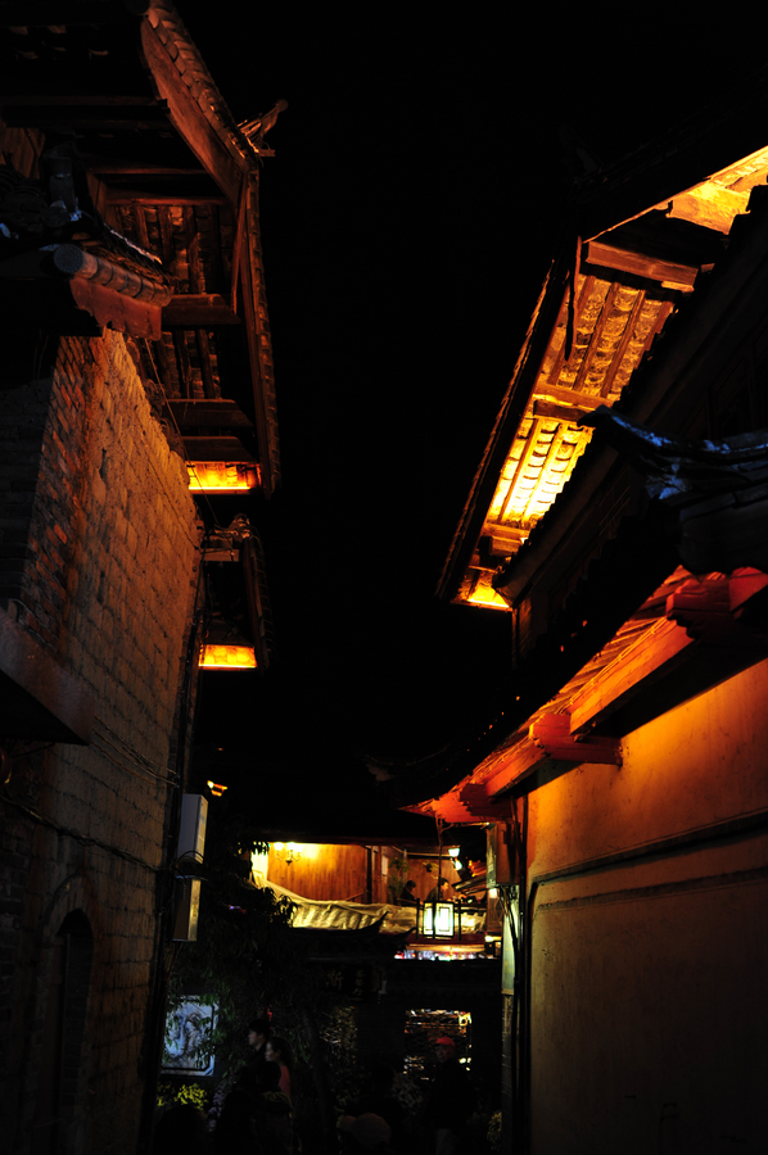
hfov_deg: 37.8
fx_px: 1123
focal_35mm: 35
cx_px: 384
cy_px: 578
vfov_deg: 54.5
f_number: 2
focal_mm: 35
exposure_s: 1/30
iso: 1000
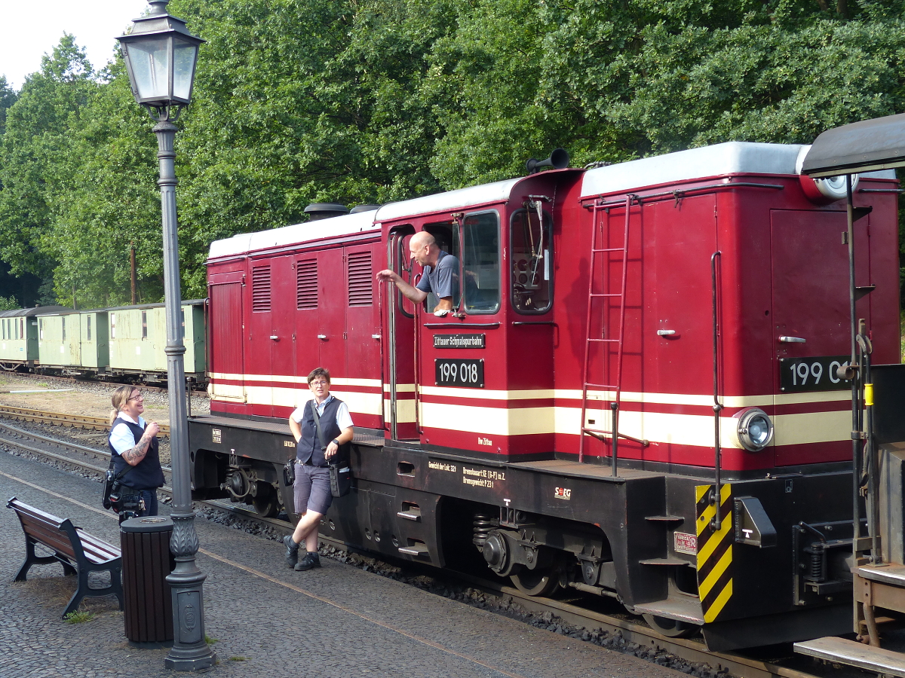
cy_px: 339
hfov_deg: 35.5
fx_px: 1412
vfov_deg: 27.0
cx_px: 452
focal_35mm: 54
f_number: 4
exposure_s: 1/125
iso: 100
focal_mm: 9.8
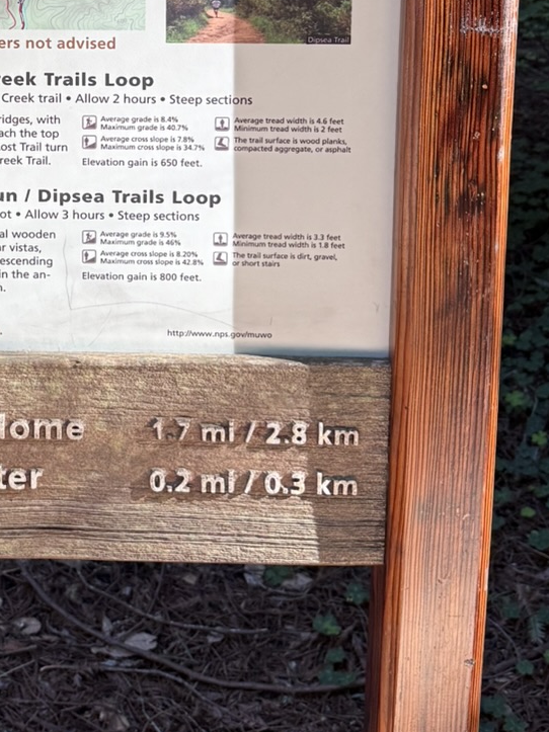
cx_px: 45
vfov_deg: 26.7
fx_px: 1438
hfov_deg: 21.1
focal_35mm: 68
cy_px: -31
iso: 125
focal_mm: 6.76
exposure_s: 1/121
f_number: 1.78
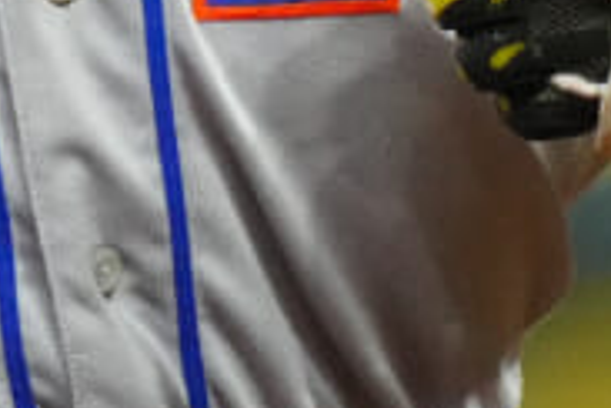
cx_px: 130
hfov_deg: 0.5
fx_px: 67731
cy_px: -751
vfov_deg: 0.3
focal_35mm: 3991
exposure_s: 1/2000
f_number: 2.8
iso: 4000
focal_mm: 400
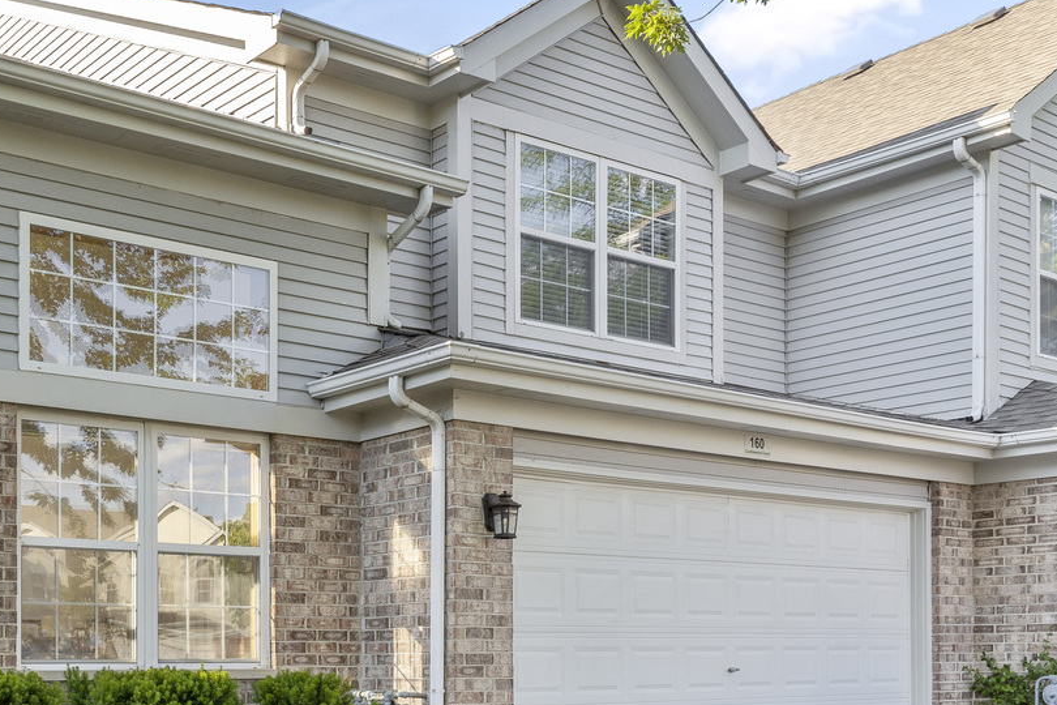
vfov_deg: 31.9
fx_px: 1233
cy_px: 384
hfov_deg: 44.0
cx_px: 202
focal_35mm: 42
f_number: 8
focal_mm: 21
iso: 200
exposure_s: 1/160
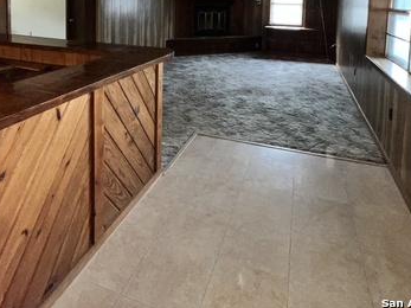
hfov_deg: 71.6
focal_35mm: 24
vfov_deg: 49.9
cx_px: 195
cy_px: 26
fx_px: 285
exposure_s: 1/60
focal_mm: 1.57
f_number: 1.8
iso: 100
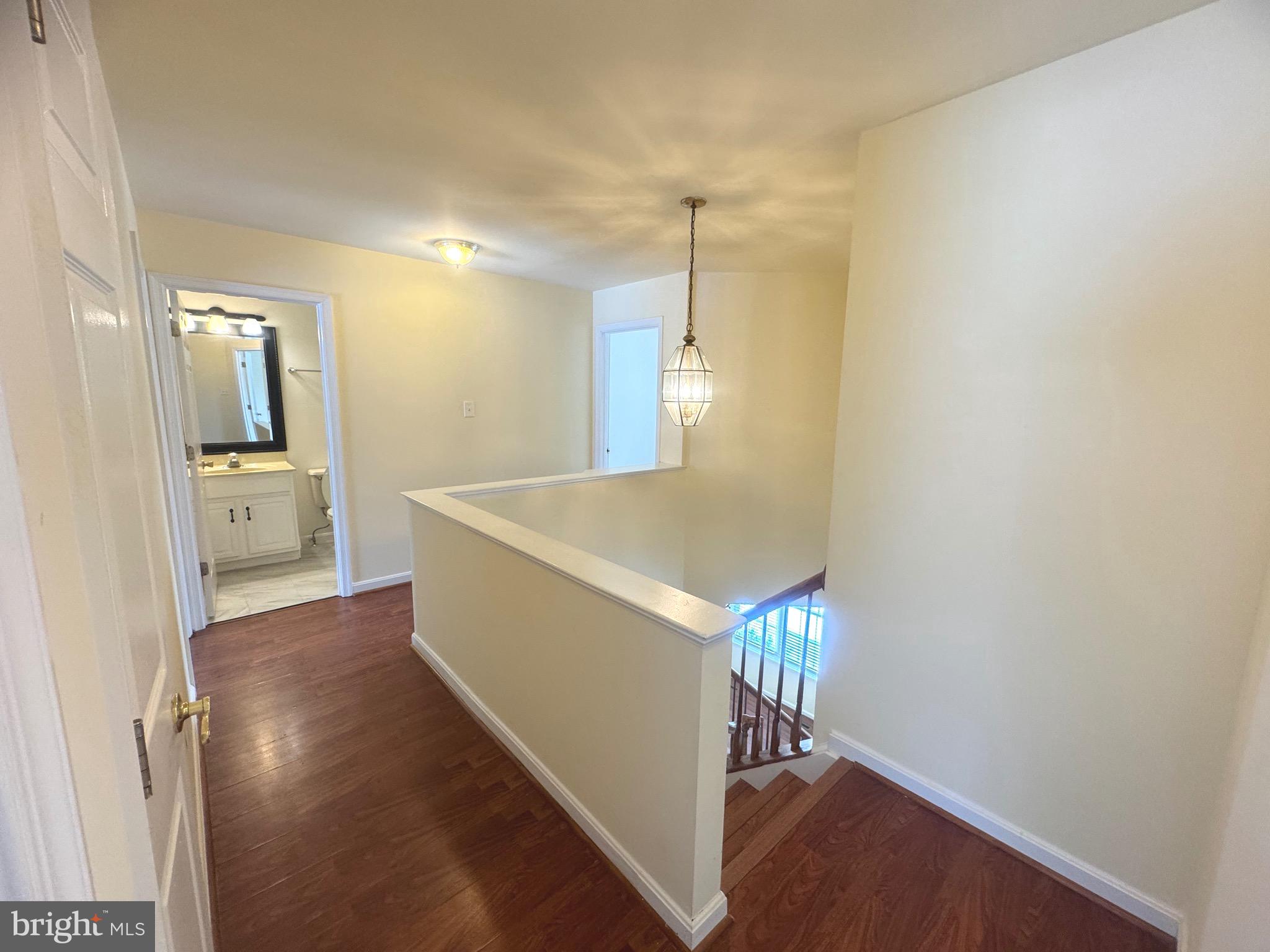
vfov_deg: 85.7
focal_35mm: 14
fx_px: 514
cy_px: 476
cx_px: 635
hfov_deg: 102.1
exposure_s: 1/120
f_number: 2.2
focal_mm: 2.22
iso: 200
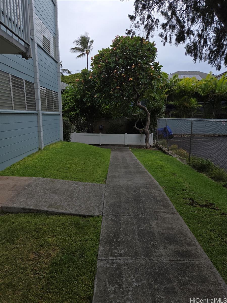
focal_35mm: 23
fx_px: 201
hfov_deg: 58.9
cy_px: 152
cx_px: 114
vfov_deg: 73.9
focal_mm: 5.4
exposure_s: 1/937
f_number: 1.8
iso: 25
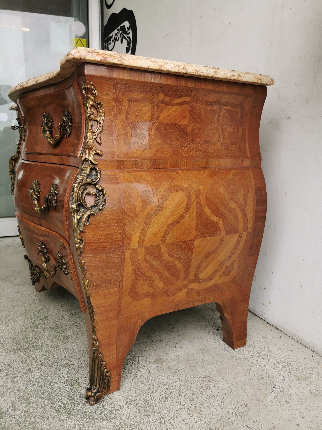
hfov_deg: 51.4
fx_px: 335
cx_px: 161
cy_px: 215
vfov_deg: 65.3
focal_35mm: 27
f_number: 1.6
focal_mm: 5.56
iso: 50
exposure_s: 1/128
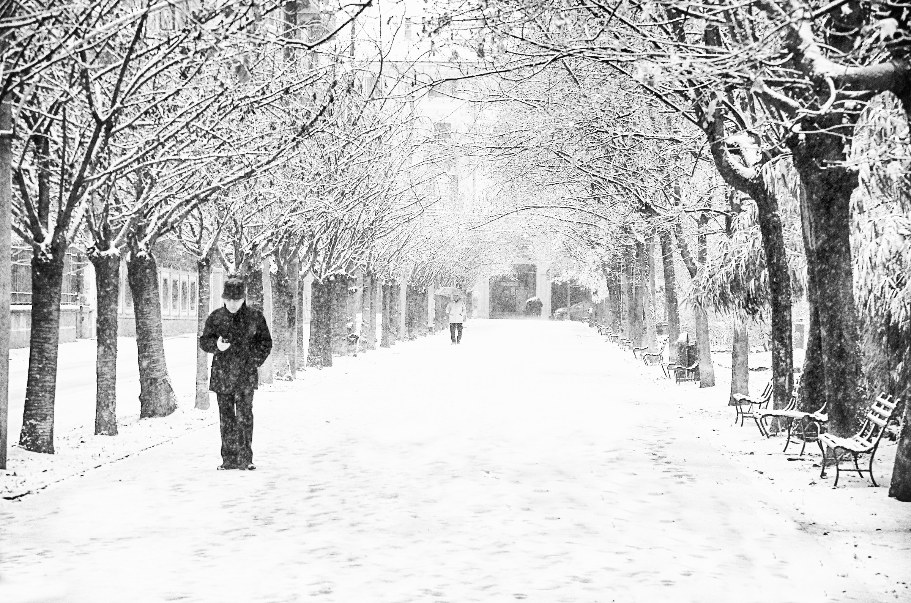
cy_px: 302
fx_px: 3333
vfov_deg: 10.3
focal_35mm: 132
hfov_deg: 15.6
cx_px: 456
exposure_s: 1/125
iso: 1600
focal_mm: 88
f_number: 8
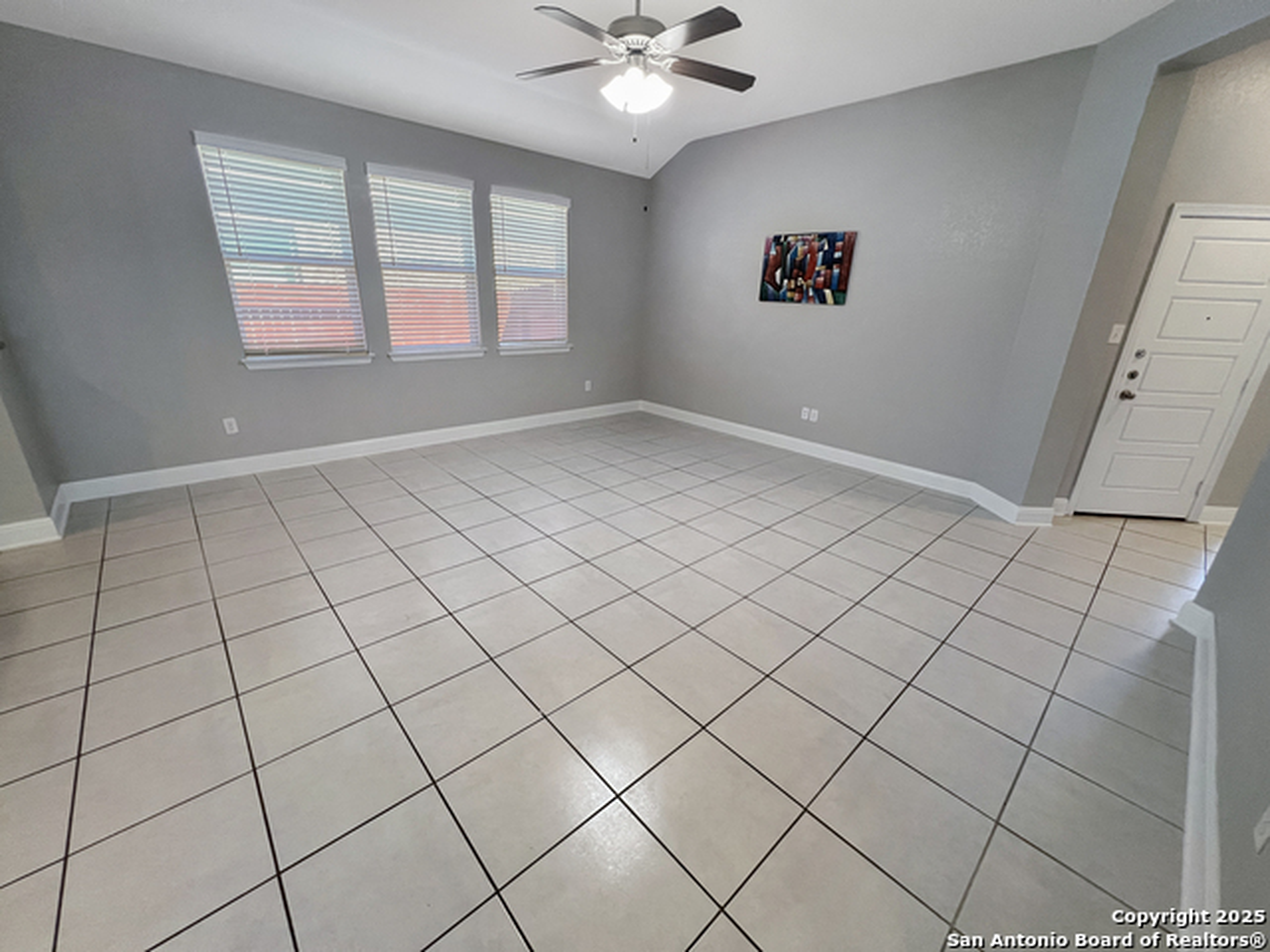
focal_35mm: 13
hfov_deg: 106.2
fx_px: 477
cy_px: 476
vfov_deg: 89.9
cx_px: 635
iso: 200
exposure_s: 1/120
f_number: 1.8
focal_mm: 1.57
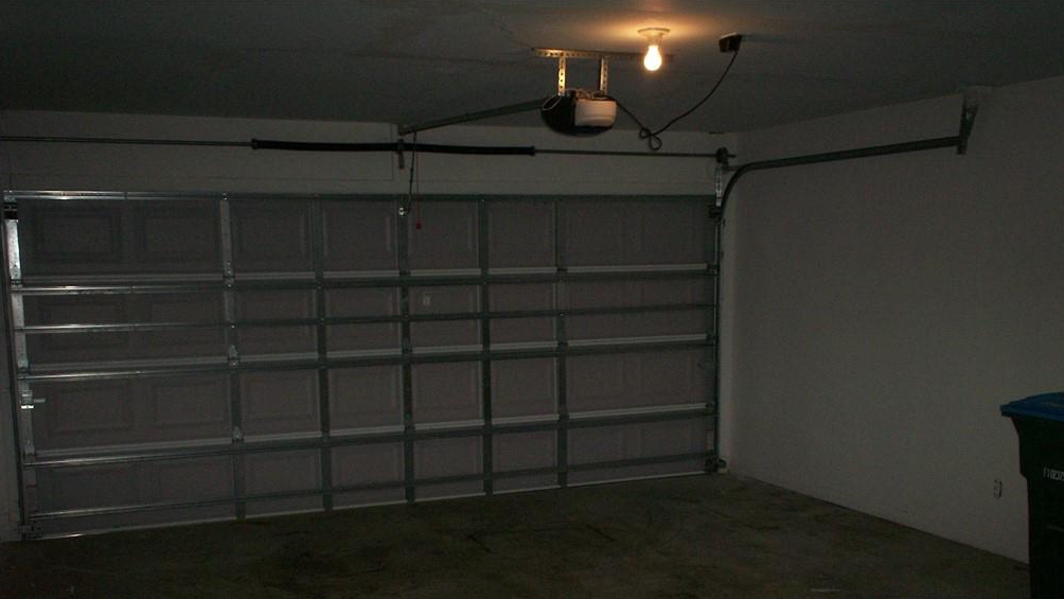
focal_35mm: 40
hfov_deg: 50.5
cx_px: 535
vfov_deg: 29.5
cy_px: 404
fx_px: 1129
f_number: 4.5
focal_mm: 6
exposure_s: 1/60
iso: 140
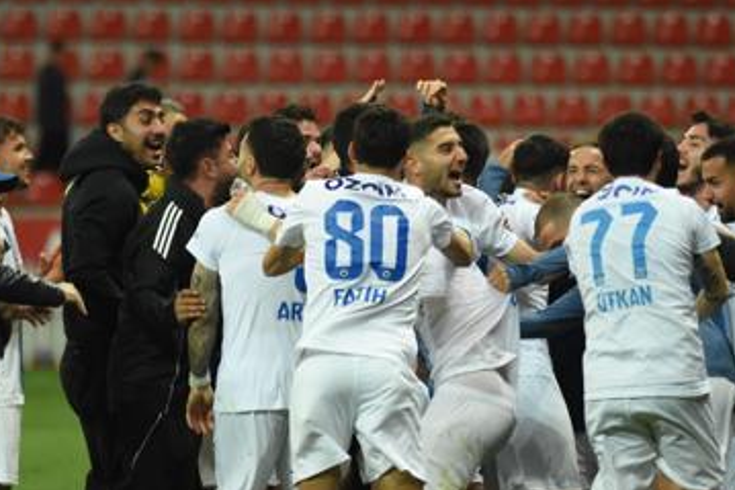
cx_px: 441
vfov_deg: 2.7
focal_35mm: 514
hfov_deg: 4.0
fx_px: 10489
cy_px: 332
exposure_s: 1/640
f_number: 2.8
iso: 1600
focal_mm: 200
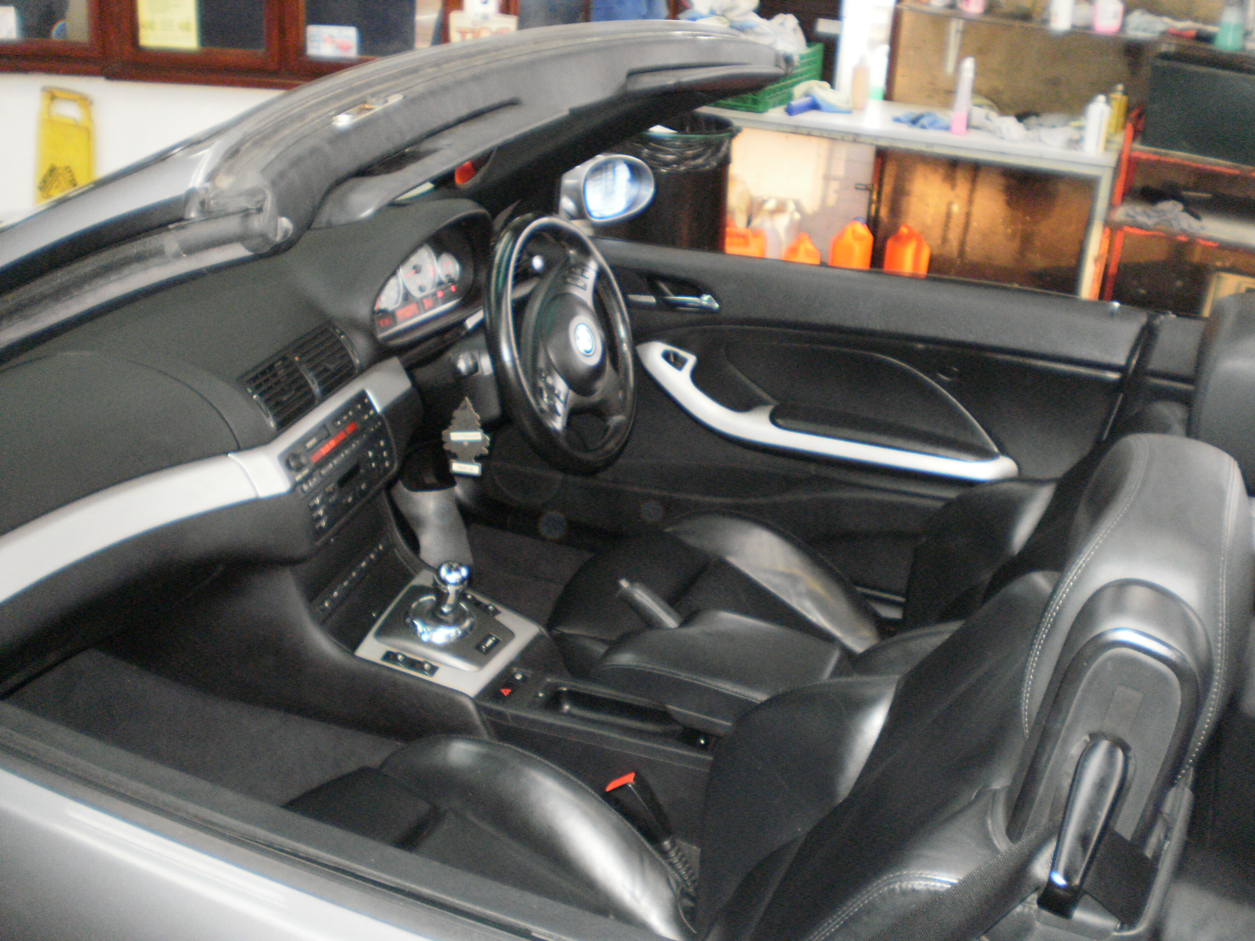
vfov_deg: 39.7
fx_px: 1305
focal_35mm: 36
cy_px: 470
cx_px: 628
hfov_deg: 51.4
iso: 320
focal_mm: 6.3
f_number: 3.1
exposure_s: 1/30
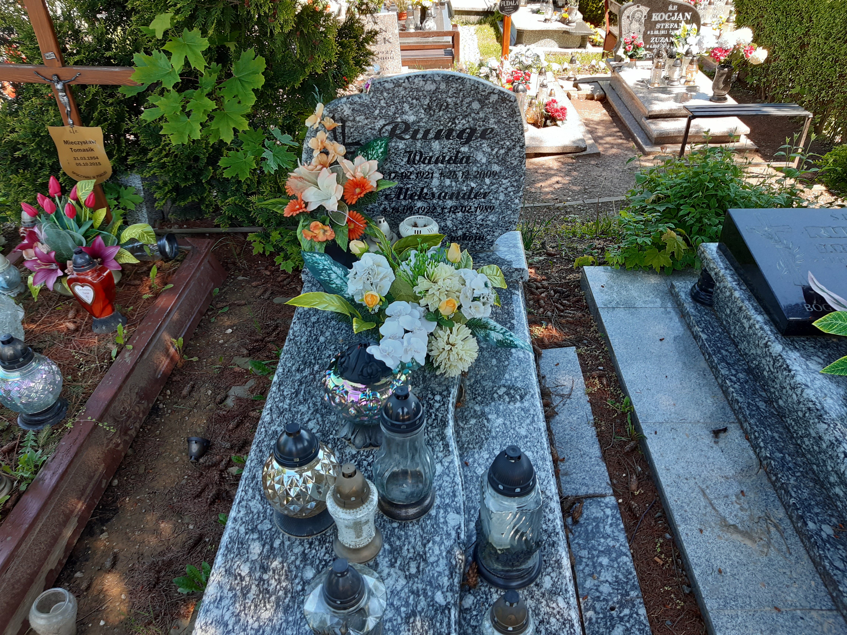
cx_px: 424
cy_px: 318
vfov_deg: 53.1
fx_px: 636
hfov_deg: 67.3
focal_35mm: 26
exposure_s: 1/114
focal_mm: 3.92
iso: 40
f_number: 1.7
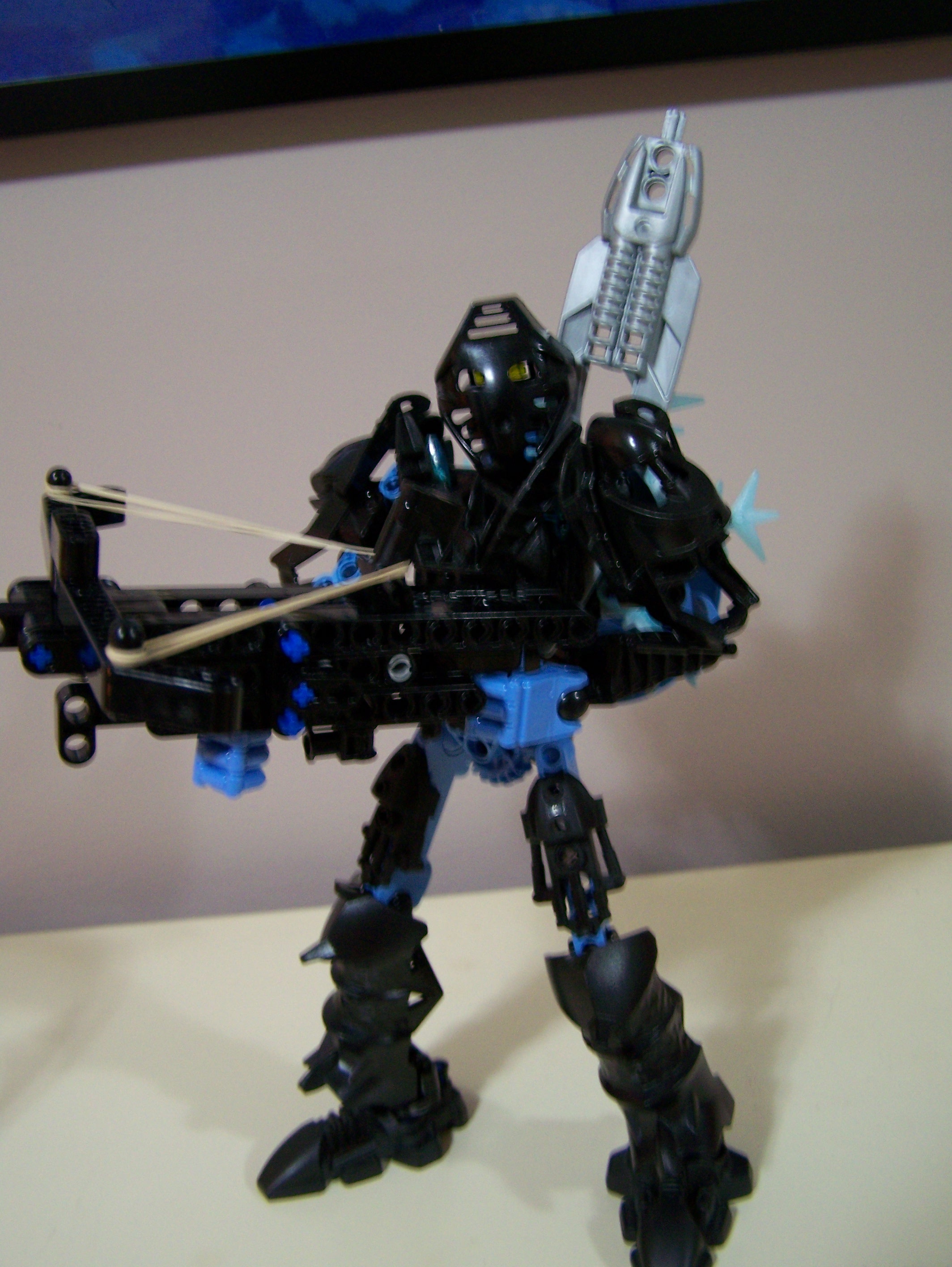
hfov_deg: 37.8
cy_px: 634
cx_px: 476
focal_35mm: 38
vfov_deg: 48.9
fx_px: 1392
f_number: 2.8
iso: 160
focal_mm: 6.3
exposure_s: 1/8
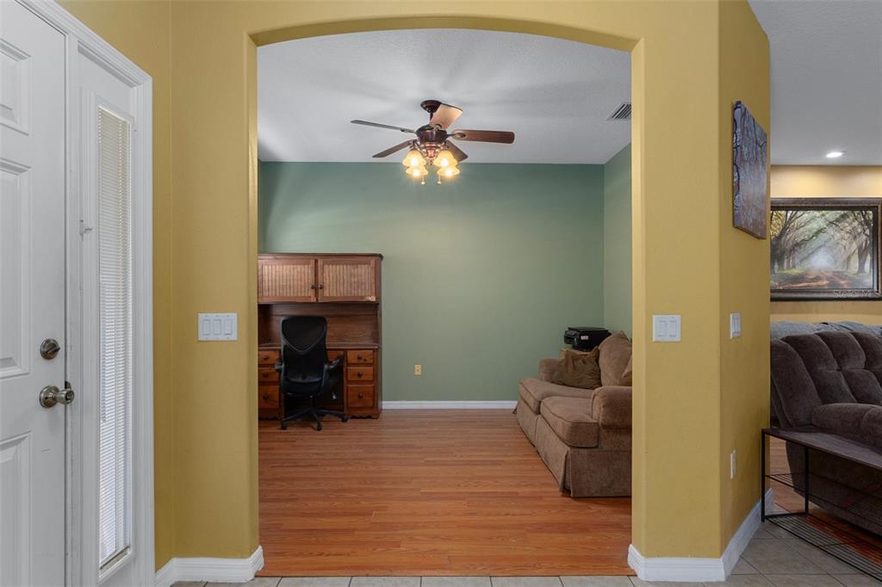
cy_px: 294
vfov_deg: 67.3
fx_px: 441
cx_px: 441
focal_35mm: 18
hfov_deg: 90.0
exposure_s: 1/2
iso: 320
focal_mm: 12
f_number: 8
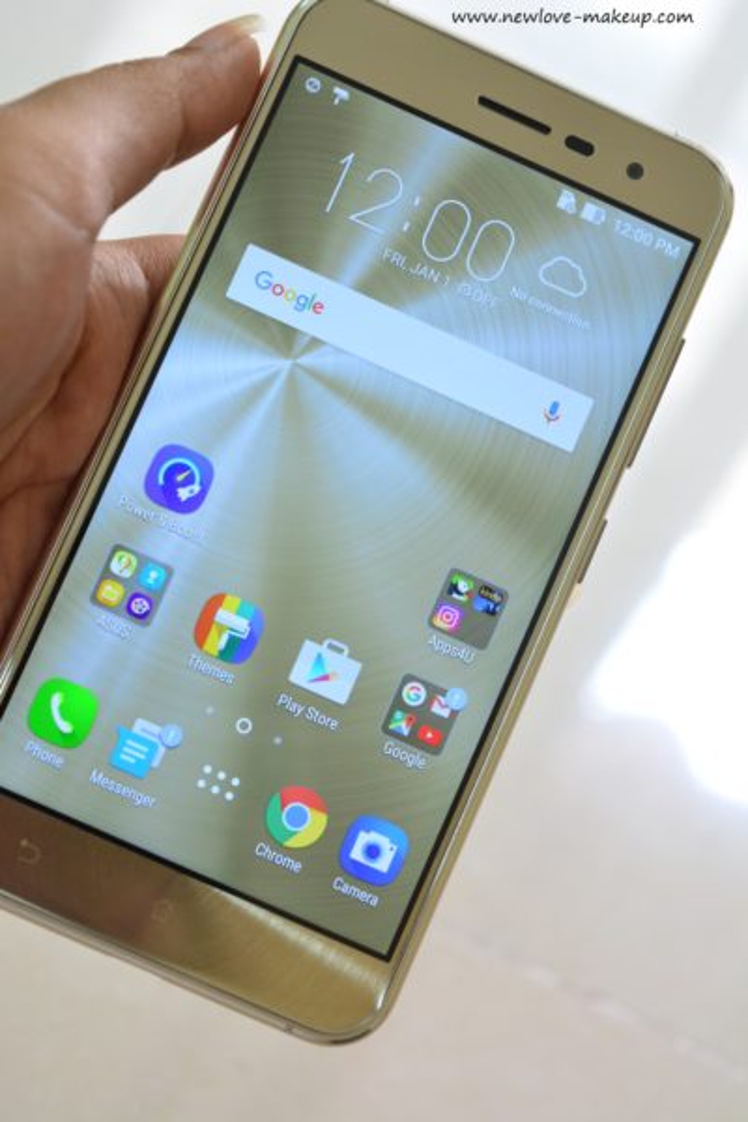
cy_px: 561
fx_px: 2571
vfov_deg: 24.6
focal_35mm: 82
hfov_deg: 16.6
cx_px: 374
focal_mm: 55
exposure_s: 1/13
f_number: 6.3
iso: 1000
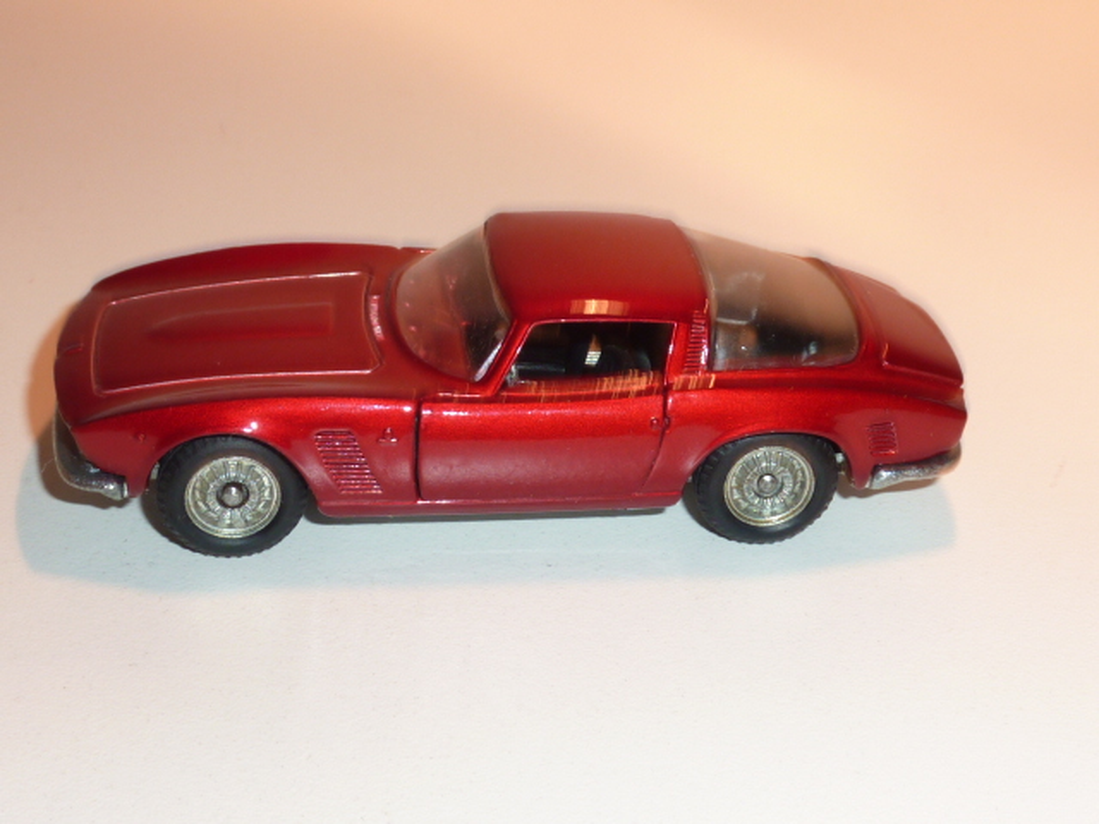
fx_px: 2127
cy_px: 412
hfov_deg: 29.0
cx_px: 550
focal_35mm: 67
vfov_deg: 21.9
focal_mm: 6.1
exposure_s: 1/30
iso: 100
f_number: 4
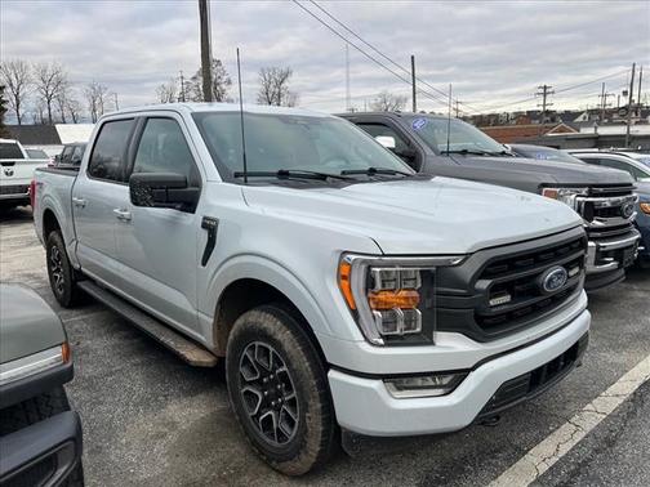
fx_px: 488
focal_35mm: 26
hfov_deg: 67.3
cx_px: 325
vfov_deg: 53.1
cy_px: 244
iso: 50
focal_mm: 5.7
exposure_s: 1/728
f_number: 1.5
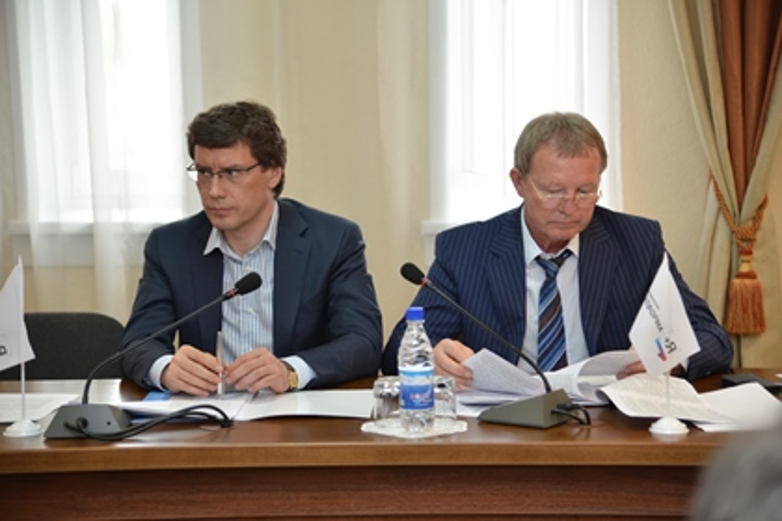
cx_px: 391
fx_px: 1868
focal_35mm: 86
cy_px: 260
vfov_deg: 15.9
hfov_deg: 23.6
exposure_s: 1/60
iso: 500
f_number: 4
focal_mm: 86
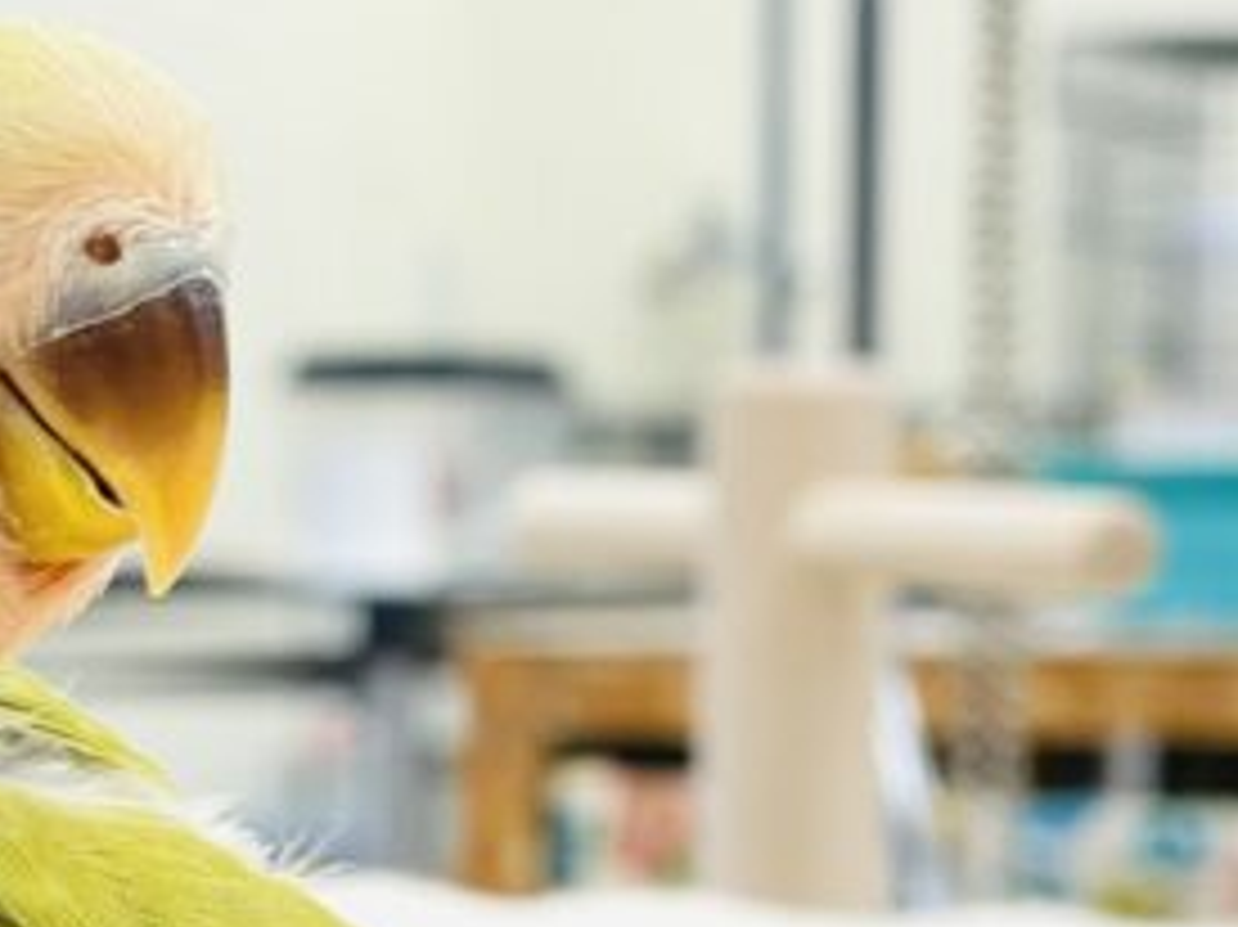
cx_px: -77
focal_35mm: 121
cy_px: 842
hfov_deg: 15.9
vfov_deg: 12.1
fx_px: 4326
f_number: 2
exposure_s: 1/99
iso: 80
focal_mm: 6
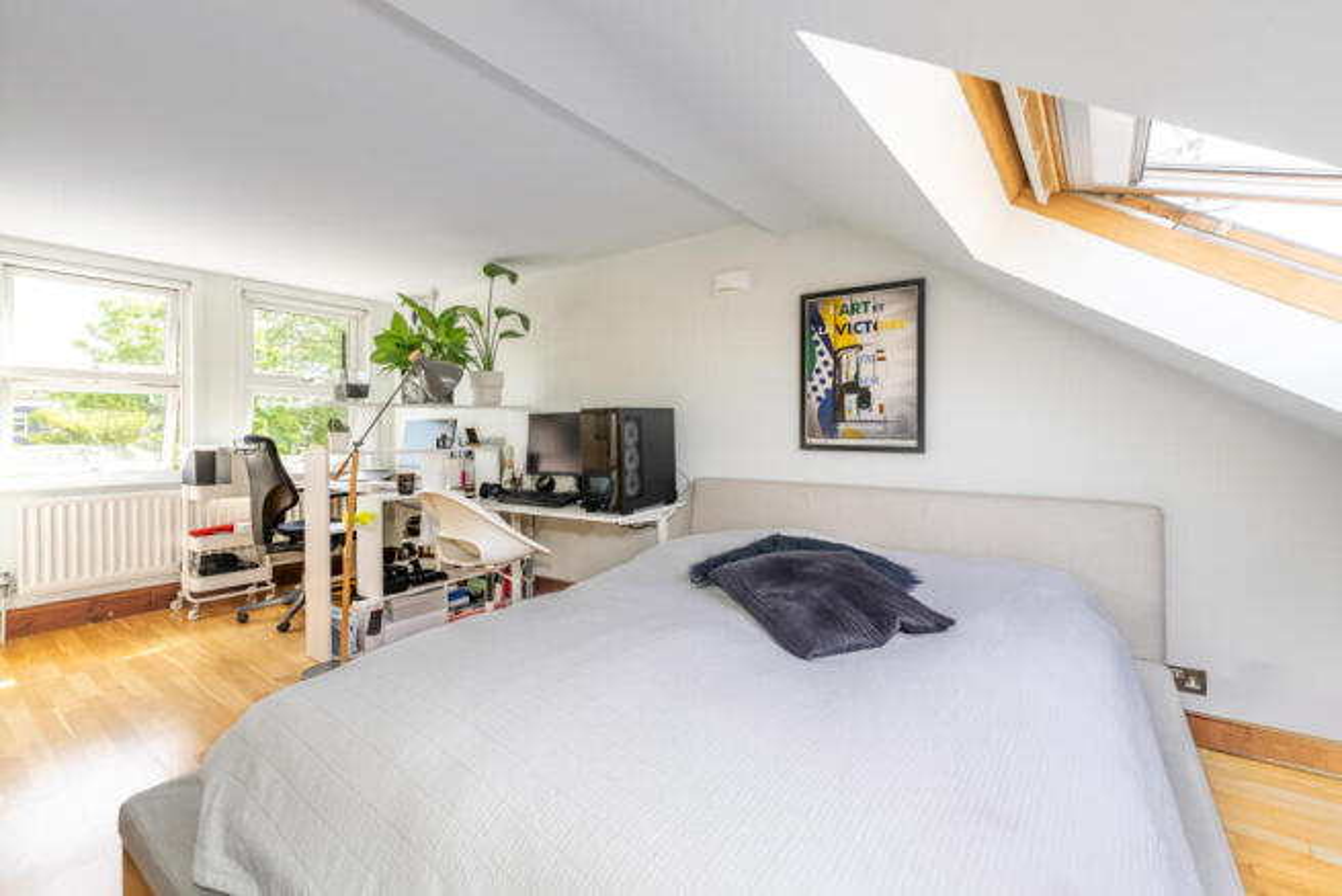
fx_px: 522
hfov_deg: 104.2
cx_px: 671
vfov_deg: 81.2
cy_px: 448
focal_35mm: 14
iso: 250
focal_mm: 14
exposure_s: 1/40
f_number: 9
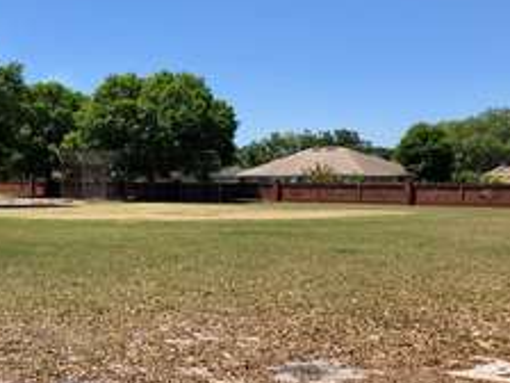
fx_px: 737
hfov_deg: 37.7
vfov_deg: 28.8
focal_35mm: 50
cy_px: 269
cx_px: 164
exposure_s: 1/2000
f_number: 1.8
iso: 20
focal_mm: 4
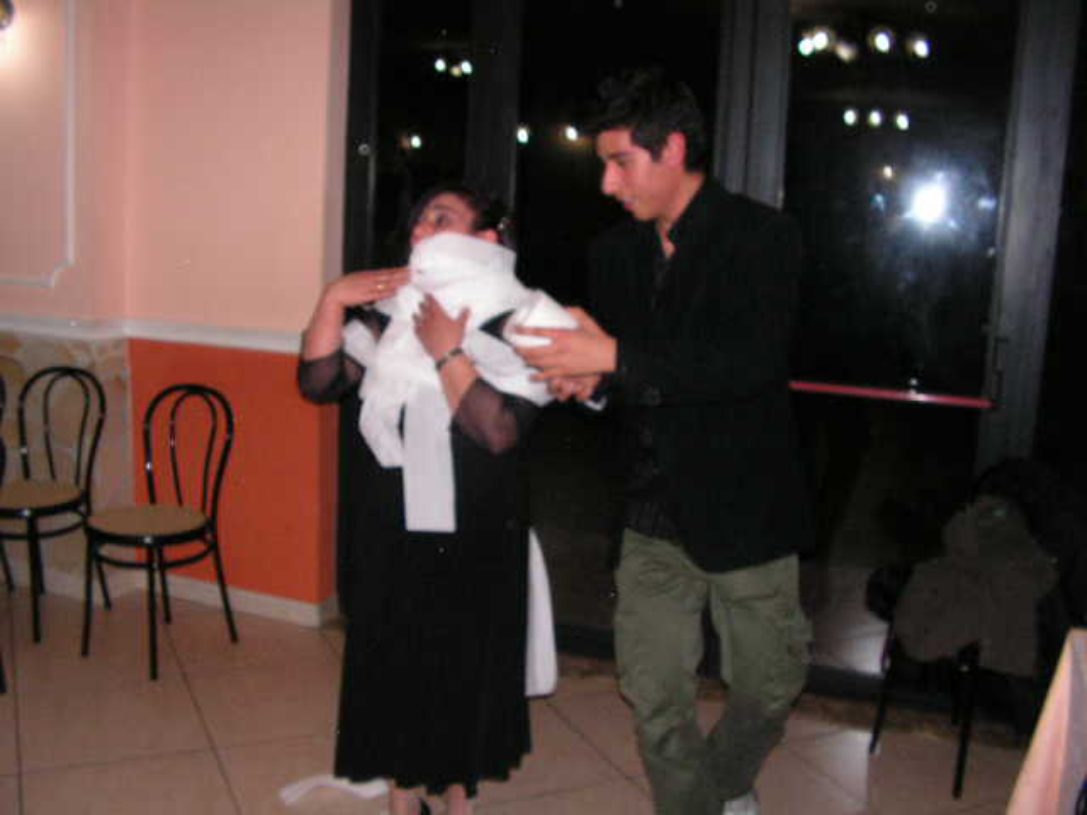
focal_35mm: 36
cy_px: 408
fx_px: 1130
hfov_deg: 51.4
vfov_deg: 39.7
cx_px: 544
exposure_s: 1/40
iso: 200
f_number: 3.2
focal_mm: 6
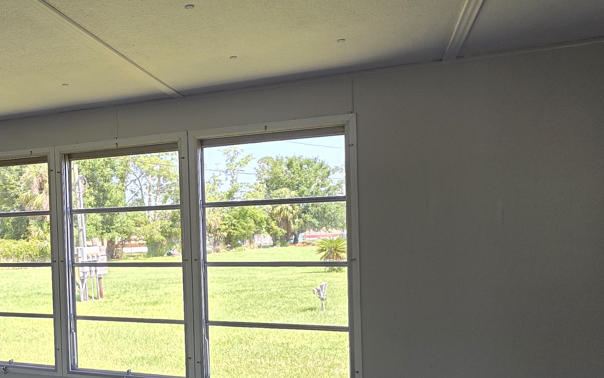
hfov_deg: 54.6
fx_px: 527
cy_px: 244
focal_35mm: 32
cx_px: 102
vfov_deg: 39.1
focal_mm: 2.2
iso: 50
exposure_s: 1/120
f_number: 1.9
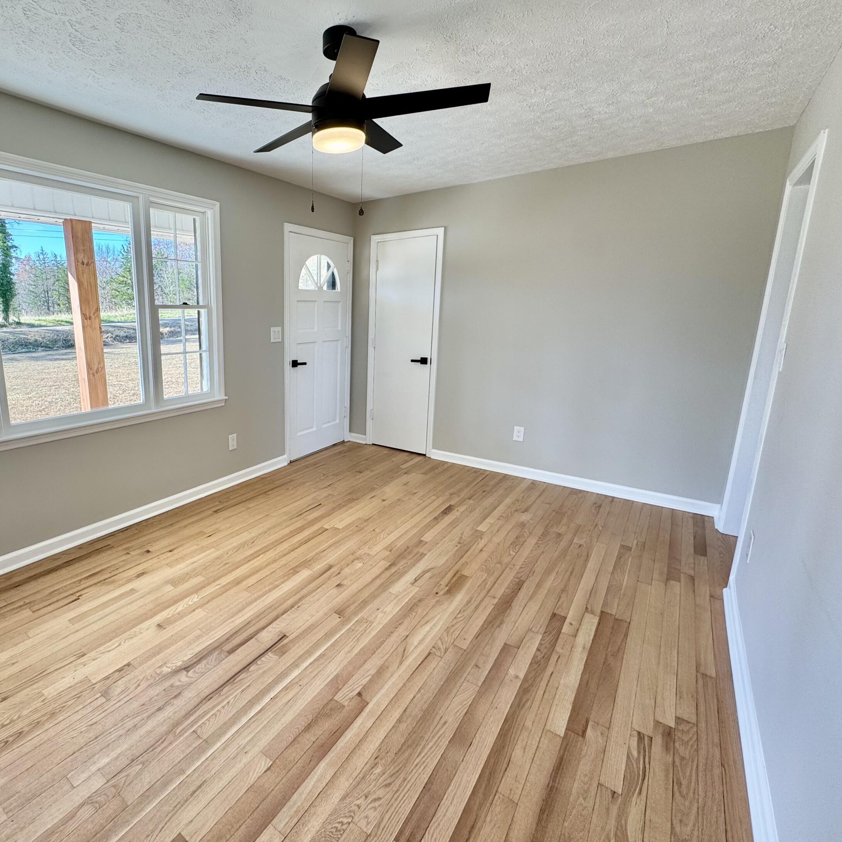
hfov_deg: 81.7
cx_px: 295
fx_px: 468
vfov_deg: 83.9
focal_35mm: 17
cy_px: 409
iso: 40
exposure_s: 1/110
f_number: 2.2
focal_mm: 2.22
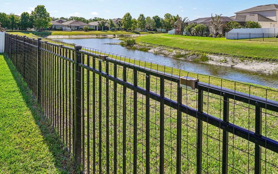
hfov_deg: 72.5
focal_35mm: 25
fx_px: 189
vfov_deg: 46.4
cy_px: 32
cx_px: 136
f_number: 8
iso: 100
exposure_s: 1/350
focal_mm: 10
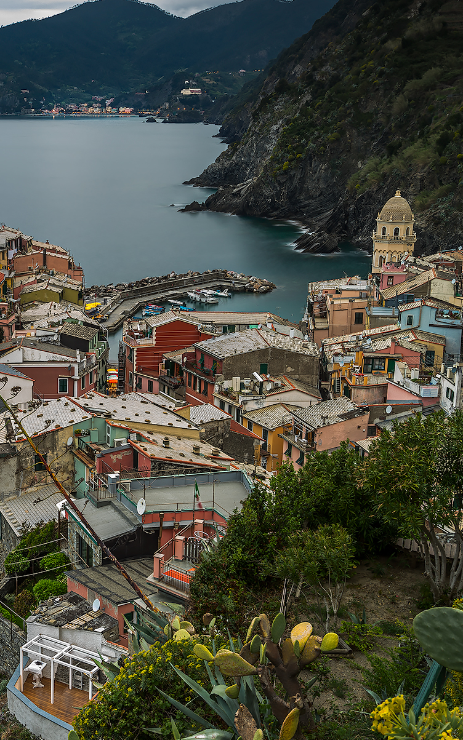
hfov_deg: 23.5
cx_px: 7
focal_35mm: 53
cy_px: 374
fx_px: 1070
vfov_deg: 38.2
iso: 64
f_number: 18
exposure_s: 30
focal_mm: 34
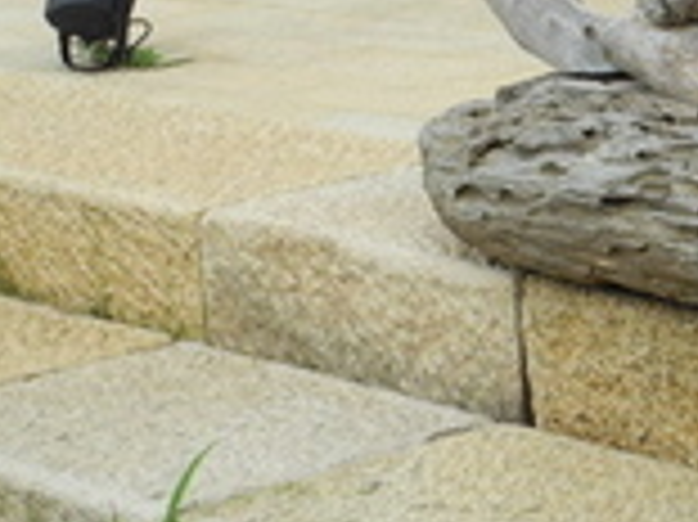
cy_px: -4
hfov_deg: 10.7
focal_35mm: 169
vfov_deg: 8.7
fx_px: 3405
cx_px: 1396
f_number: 3.2
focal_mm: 8.8
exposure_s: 1/980
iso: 100
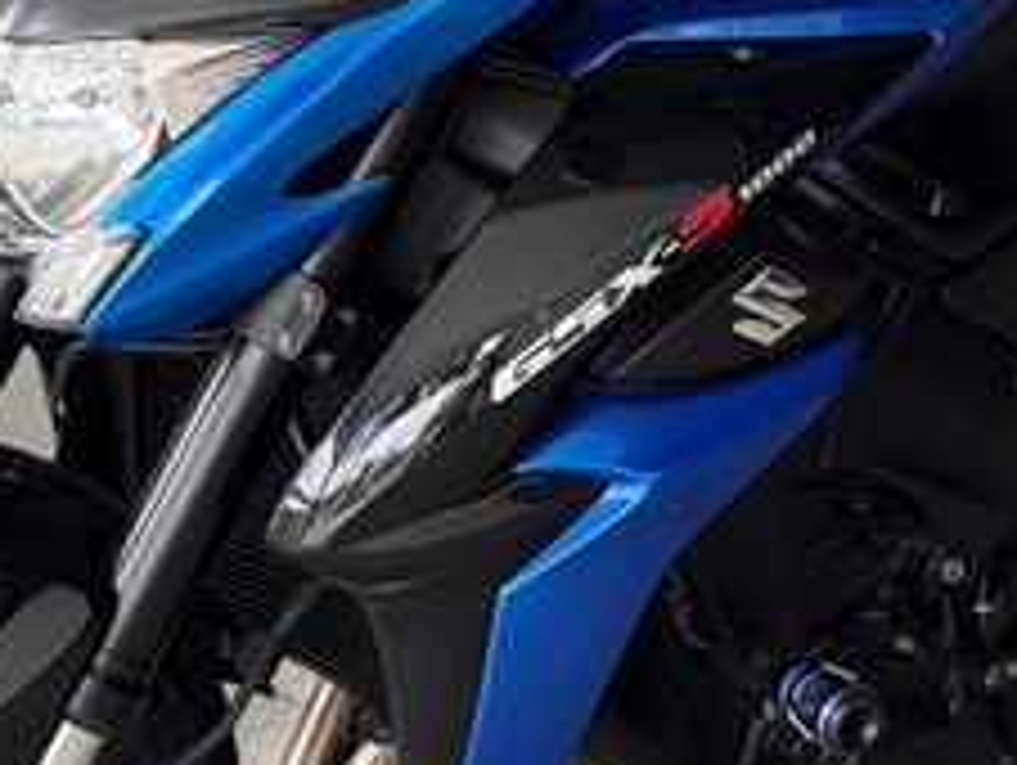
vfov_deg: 8.6
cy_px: 396
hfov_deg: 11.5
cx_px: 720
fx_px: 5059
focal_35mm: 172
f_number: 1.78
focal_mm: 6.76
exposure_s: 1/184
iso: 50
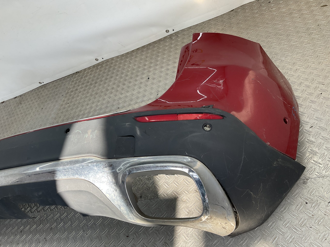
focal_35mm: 29
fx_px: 276
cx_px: 165
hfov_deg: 61.7
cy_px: 124
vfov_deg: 48.2
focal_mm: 3
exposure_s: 1/164
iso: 16
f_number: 1.8
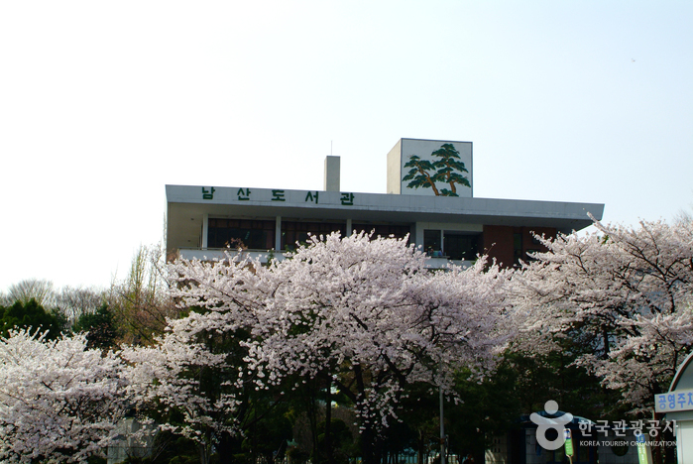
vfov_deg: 22.7
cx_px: 346
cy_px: 232
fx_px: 1156
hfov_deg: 33.4
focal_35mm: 60
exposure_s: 1/350
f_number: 9.5
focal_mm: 40
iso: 200
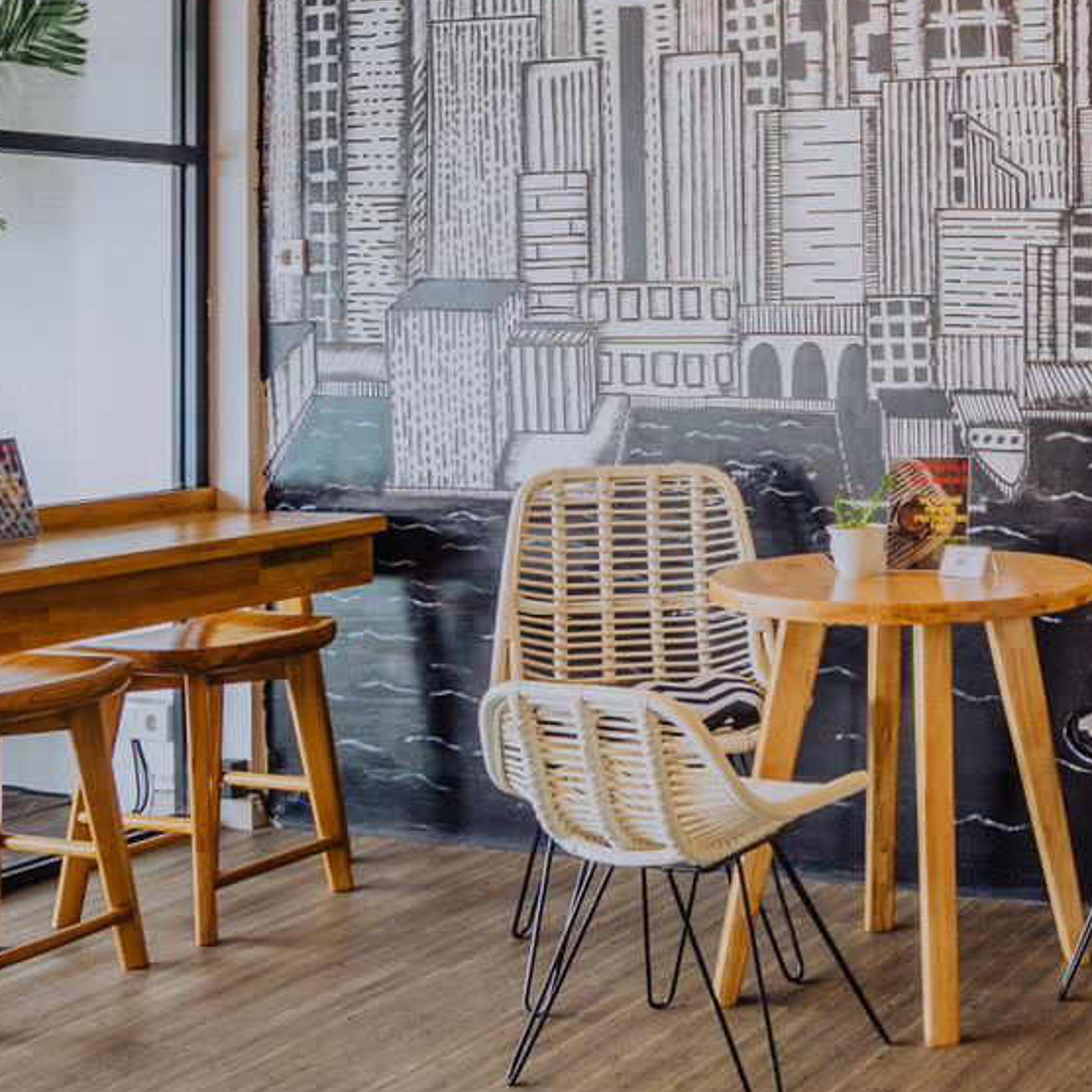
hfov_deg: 27.5
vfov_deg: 30.7
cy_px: 307
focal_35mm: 55
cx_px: 1290
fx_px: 1963
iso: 400
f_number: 8
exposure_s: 1/5
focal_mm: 18
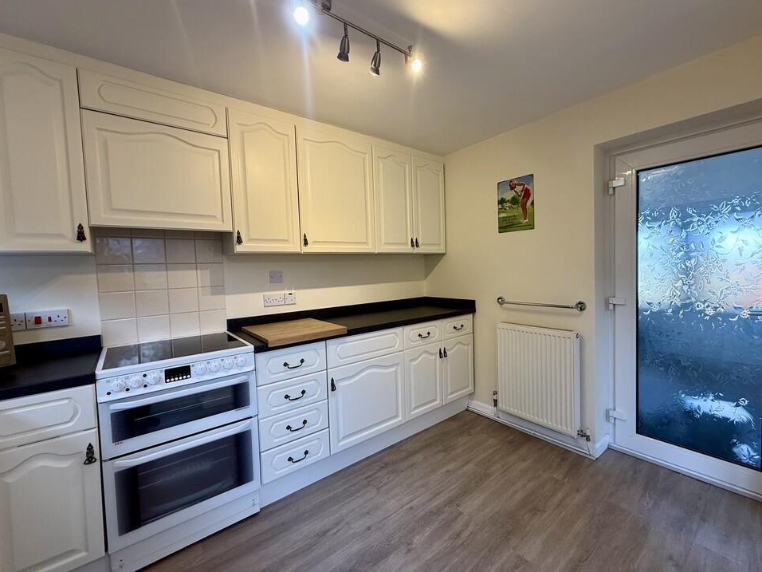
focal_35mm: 15
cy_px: 283
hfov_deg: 98.0
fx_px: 330
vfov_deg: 81.7
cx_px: 405
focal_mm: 2.22
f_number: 2.2
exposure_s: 1/100
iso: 125
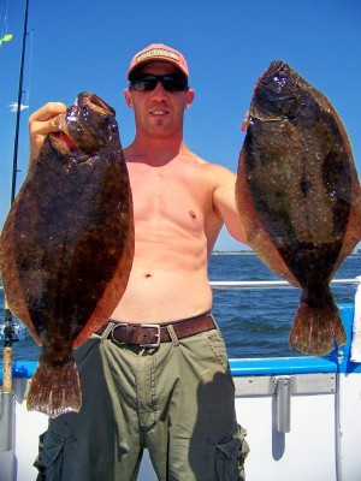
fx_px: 501
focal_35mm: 36
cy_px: 240
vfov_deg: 51.4
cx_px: 180
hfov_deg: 39.7
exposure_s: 1/800
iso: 64
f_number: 2.8
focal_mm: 5.85
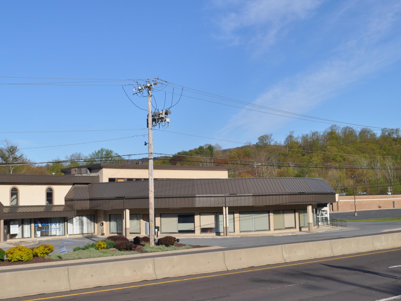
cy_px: 150
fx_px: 551
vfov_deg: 30.6
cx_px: 174
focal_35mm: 48
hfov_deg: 39.9
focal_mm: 29
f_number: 10
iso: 200
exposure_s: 1/400
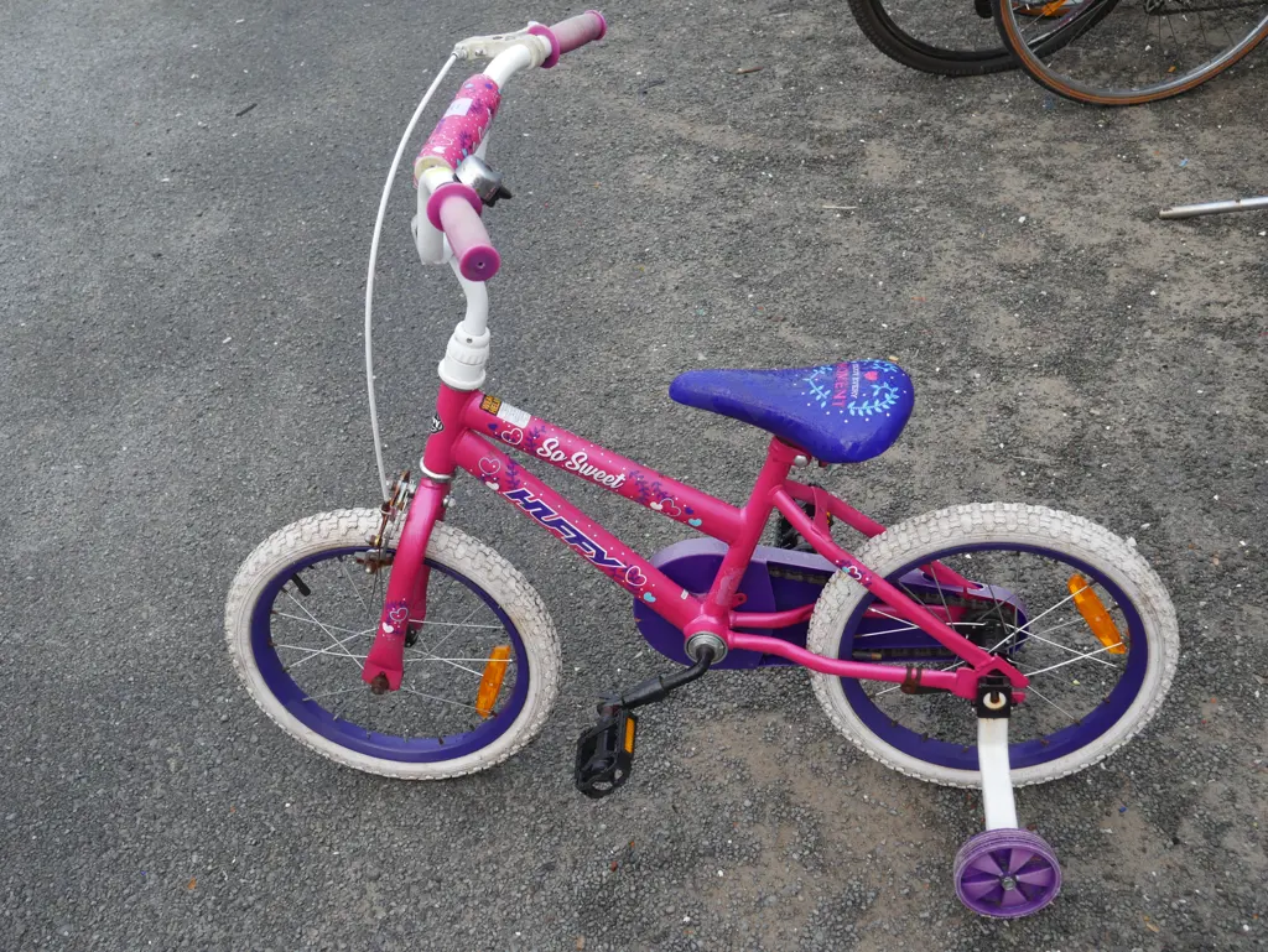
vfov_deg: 36.0
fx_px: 1466
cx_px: 634
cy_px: 476
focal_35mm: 40
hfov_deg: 46.8
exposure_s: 1/125
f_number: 4.5
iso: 200
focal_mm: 20
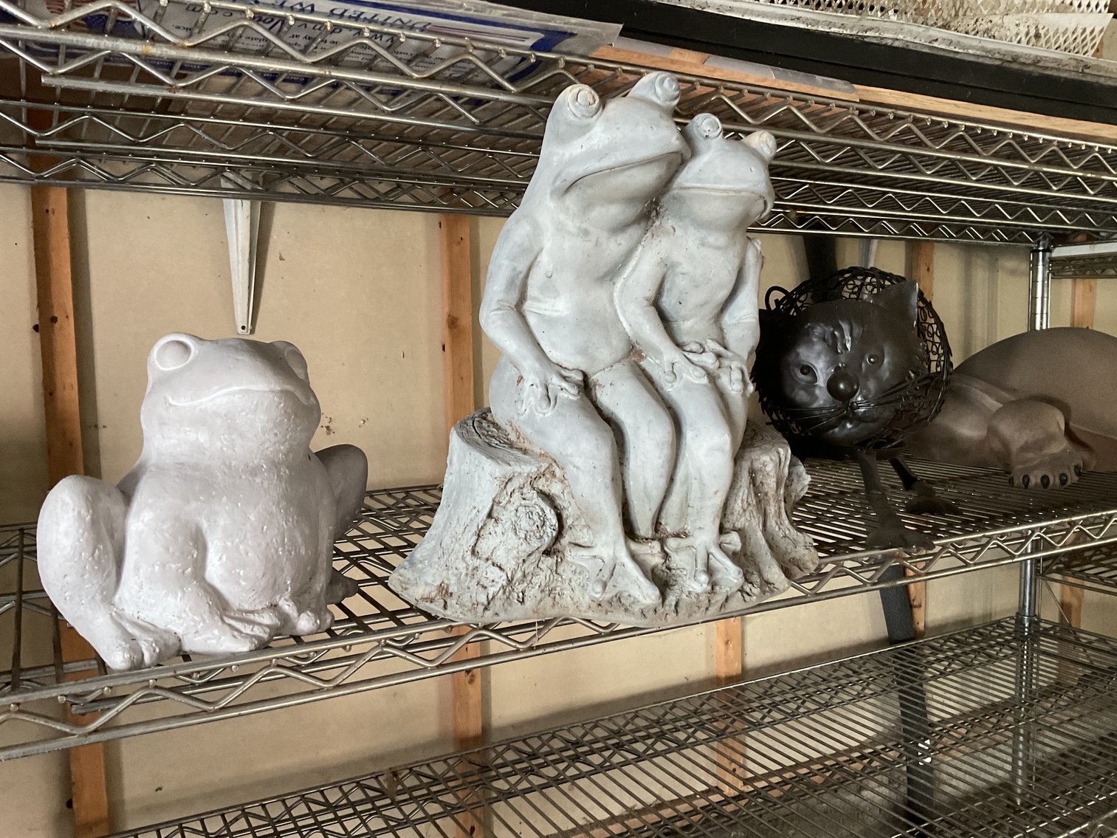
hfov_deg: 61.7
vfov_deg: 48.2
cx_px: 558
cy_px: 419
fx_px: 936
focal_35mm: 29
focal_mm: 3
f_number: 1.8
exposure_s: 1/33
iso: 200
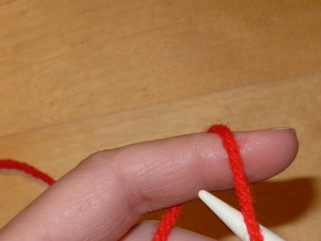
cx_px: 274
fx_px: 1076
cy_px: 299
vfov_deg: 12.4
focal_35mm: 116
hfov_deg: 16.8
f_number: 4.9
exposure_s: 1/22.6
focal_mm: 6.3
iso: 79
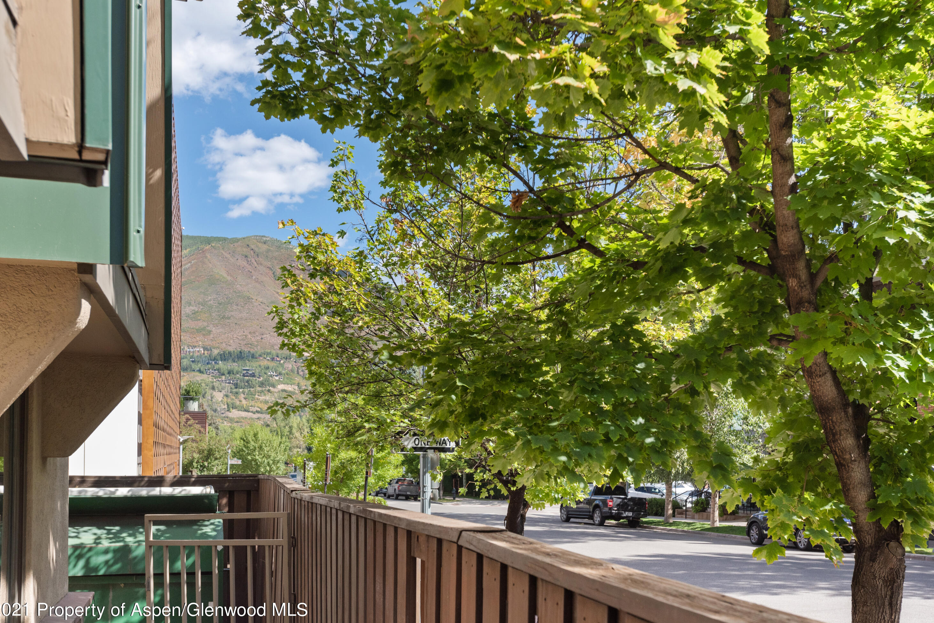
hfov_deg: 53.1
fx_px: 934
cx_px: 457
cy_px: 319
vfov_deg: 36.9
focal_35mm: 36
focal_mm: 35
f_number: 7.1
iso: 400
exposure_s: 1/2000
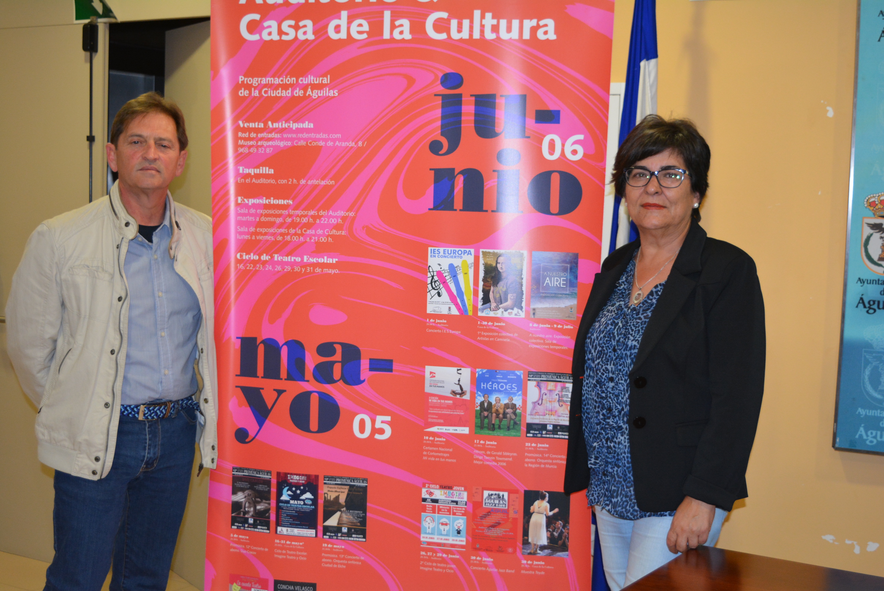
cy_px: 296
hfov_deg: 36.8
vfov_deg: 25.1
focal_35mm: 54
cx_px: 442
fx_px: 1327
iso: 1000
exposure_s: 1/60
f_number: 4.8
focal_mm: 36
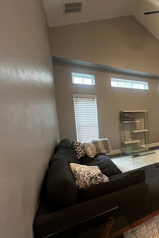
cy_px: 125
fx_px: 126
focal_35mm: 19
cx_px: 165
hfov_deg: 50.1
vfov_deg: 86.8
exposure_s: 1/60
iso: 800
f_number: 1.8
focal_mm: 1.57
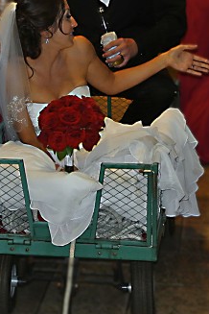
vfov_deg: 27.8
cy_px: 91
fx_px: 627
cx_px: 100
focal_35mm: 72
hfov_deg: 18.9
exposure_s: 1/60
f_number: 4.5
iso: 800
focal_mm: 18.2
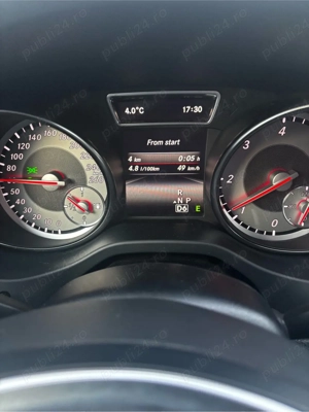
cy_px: 206
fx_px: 309
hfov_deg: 53.1
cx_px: 154
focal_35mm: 26
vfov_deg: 67.3
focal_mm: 5.96
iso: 500
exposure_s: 1/50
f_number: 1.6
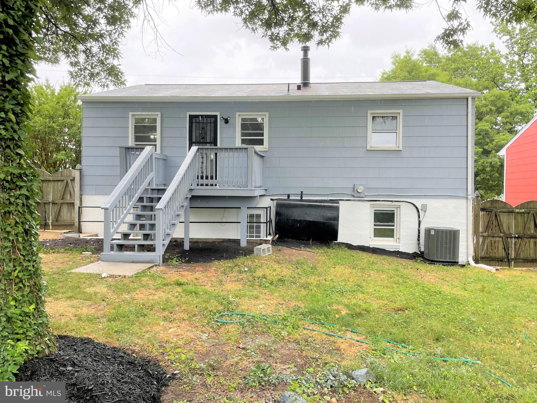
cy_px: 202
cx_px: 268
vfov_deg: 53.0
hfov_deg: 67.3
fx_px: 403
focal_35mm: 26
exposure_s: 1/353
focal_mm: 4.2
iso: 32
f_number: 1.6
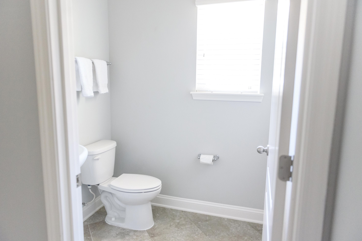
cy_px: 119
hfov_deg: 71.5
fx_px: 251
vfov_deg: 51.3
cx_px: 180
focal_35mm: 25
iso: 3200
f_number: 2.8
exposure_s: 1/60
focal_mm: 24
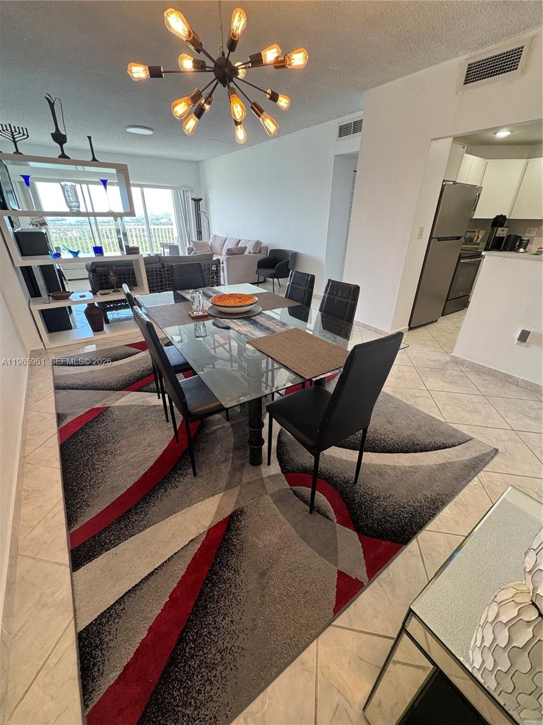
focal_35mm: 14
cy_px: 362
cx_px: 272
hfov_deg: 85.7
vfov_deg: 102.1
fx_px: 293
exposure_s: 1/120
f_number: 2.2
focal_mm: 2.22
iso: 125
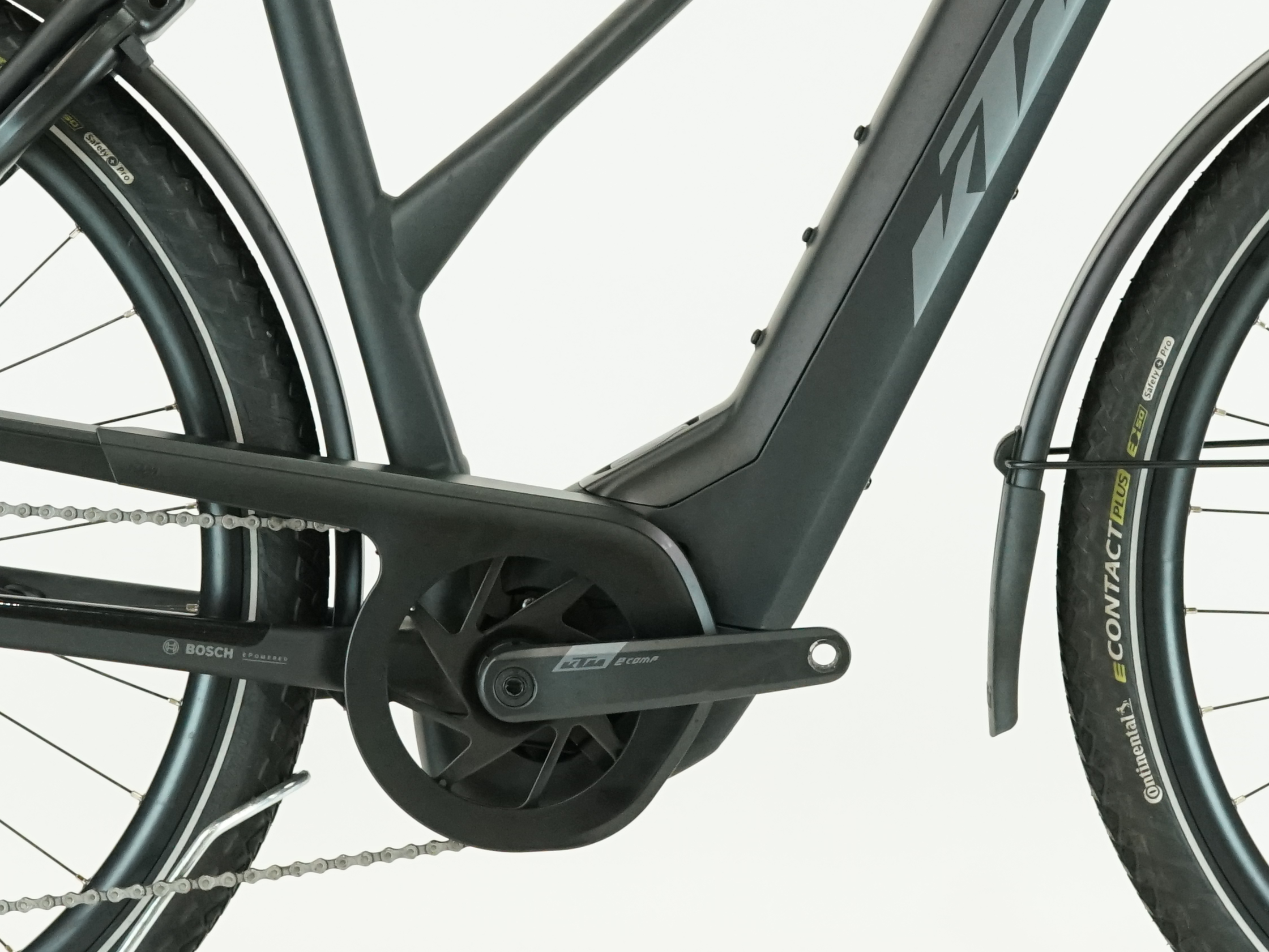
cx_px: 677
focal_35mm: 139
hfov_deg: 14.2
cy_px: 156
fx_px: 5096
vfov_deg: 10.6
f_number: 6.3
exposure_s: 1/200
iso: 2500
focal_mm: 54
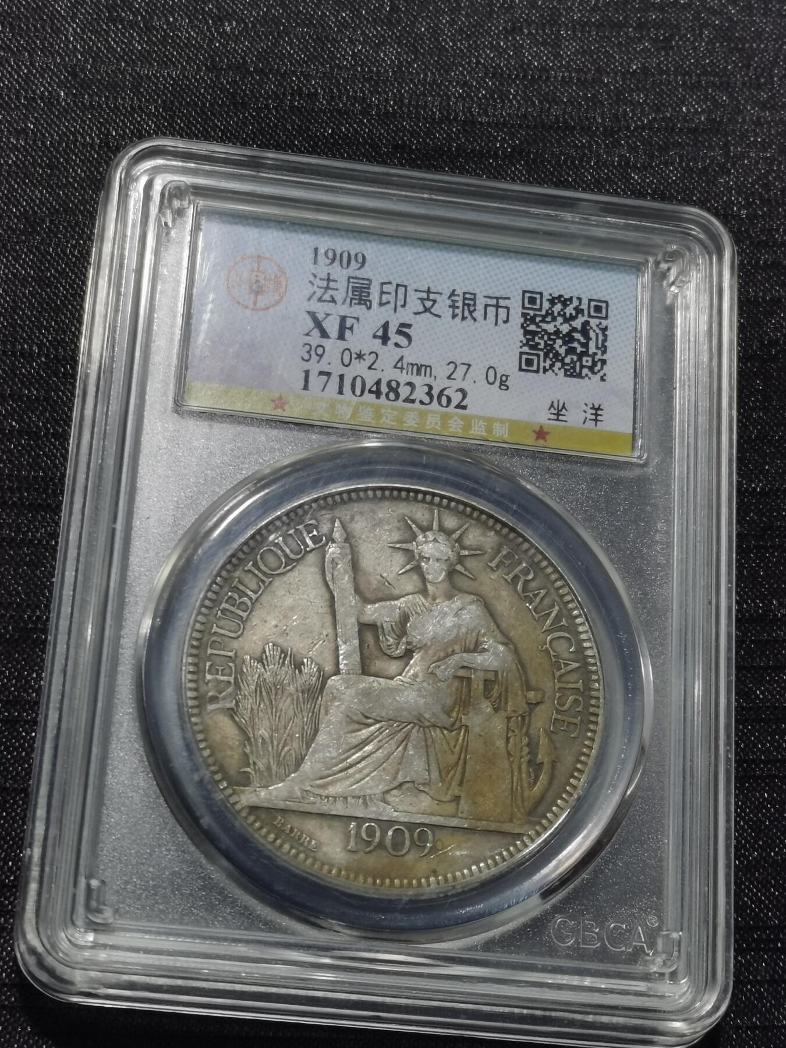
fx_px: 2210
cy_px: 524
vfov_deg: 26.7
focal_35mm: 73
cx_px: 393
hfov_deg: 20.2
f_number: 1.8
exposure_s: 1/100
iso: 50
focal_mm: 5.58
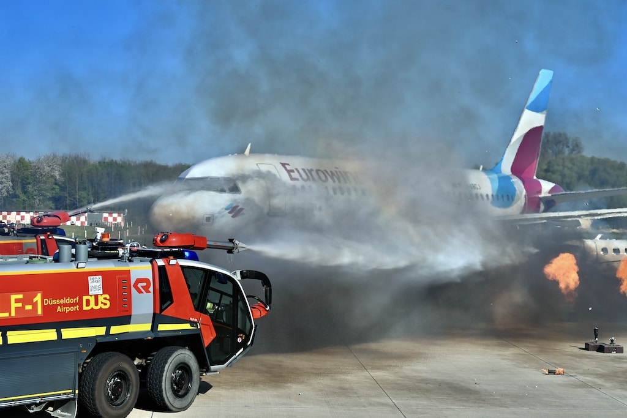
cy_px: 209
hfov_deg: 28.8
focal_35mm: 70
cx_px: 314
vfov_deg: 19.5
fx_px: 1219
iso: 100
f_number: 16
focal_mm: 70
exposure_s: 1/100
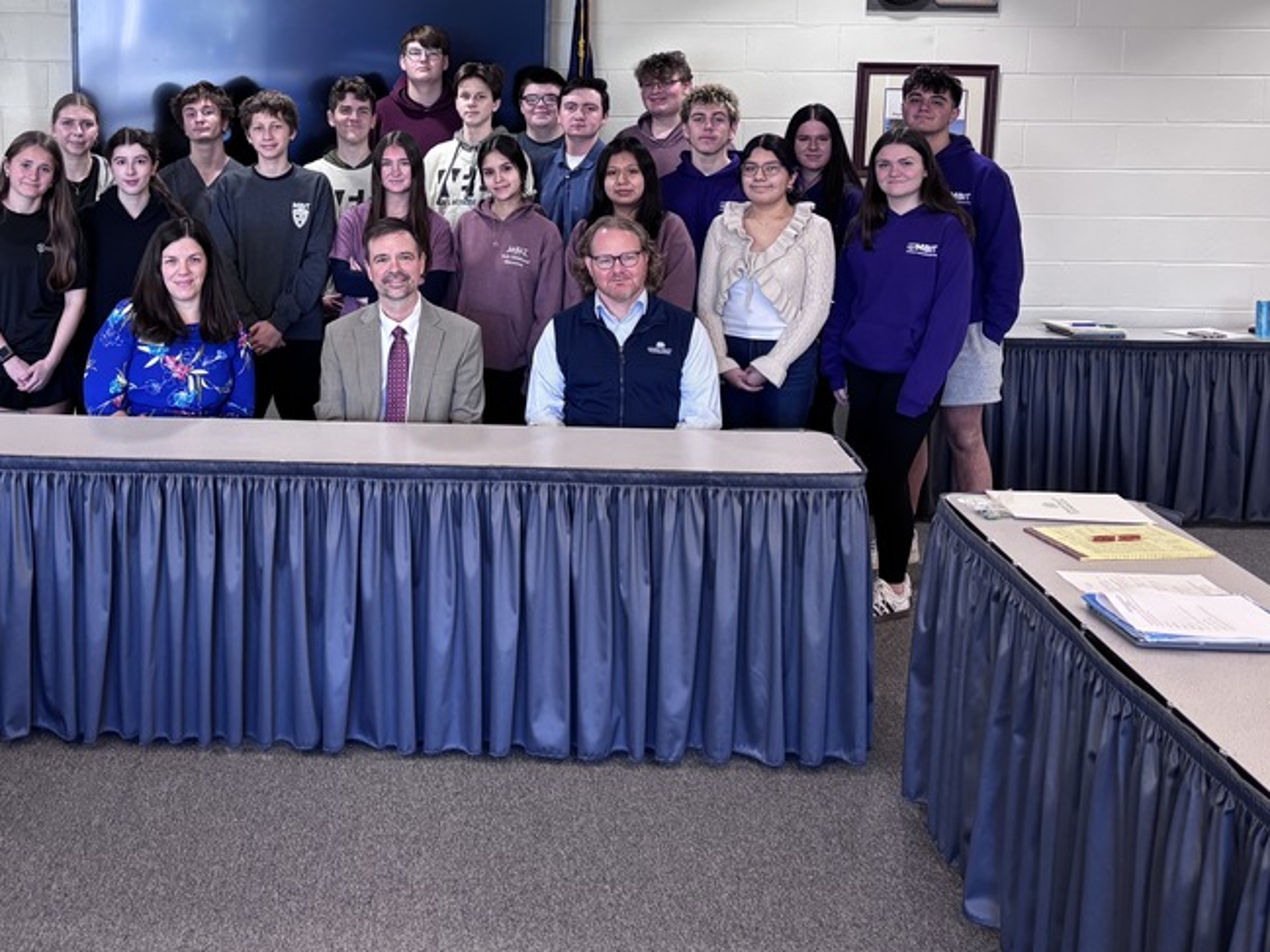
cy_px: 227
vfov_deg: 34.3
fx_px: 1504
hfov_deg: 45.2
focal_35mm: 41
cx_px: 434
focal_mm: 5.96
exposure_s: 1/60
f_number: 1.6
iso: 160
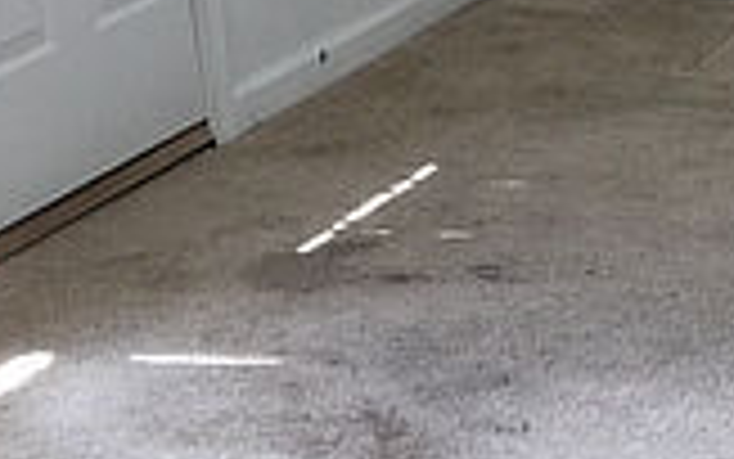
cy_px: 1170
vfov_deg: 7.9
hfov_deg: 13.4
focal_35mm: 151
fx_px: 3022
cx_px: 946
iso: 50
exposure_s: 1/30
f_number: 2.2
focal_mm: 4.2
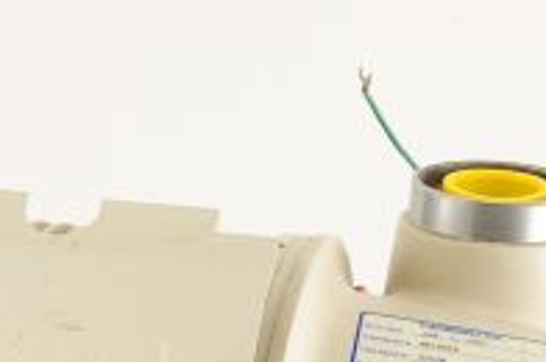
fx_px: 2317
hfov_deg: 13.3
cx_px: 78
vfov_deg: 8.8
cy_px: 514
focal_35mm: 153
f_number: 13
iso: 1600
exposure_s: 1/125
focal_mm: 50
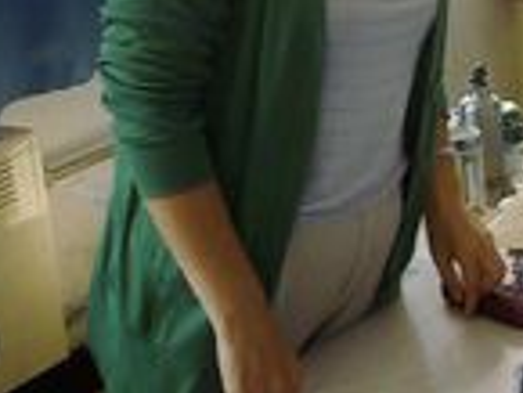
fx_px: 1270
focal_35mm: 84
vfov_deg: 17.1
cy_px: -16
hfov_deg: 20.6
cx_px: 732
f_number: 3.3
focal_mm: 5.2
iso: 500
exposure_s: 1/125
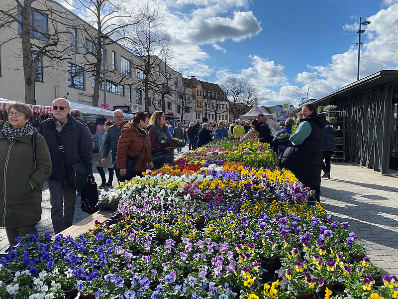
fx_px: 299
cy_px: 150
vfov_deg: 53.1
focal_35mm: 26
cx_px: 199
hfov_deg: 67.3
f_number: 1.8
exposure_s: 1/2513
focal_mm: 4.25
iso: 32
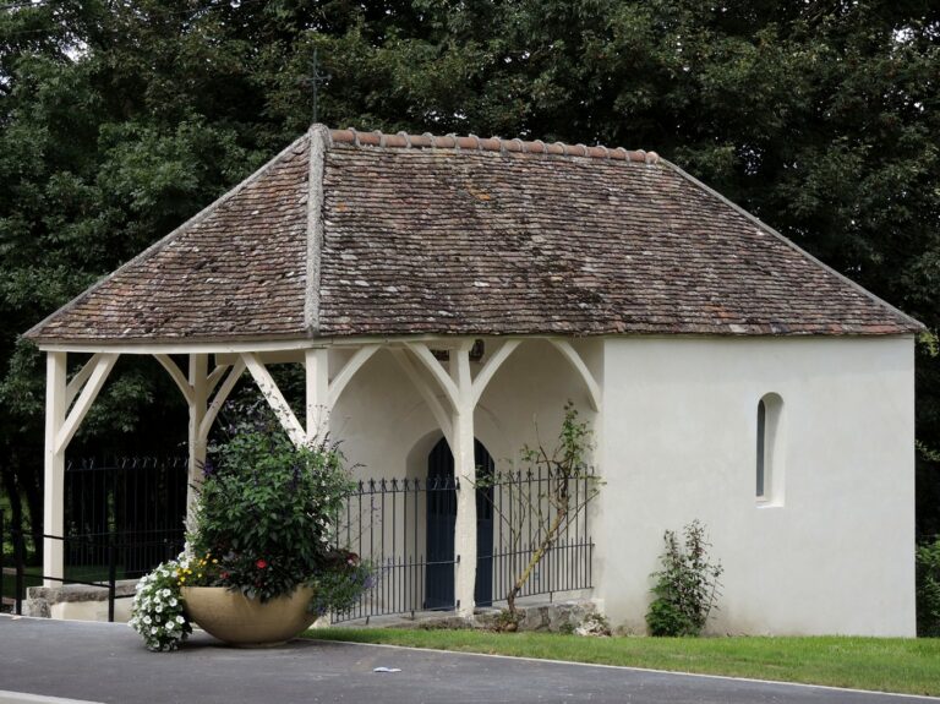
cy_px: 352
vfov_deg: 25.2
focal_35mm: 58
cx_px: 470
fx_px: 1574
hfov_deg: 33.3
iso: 80
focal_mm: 12.5
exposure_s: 1/500
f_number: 2.8
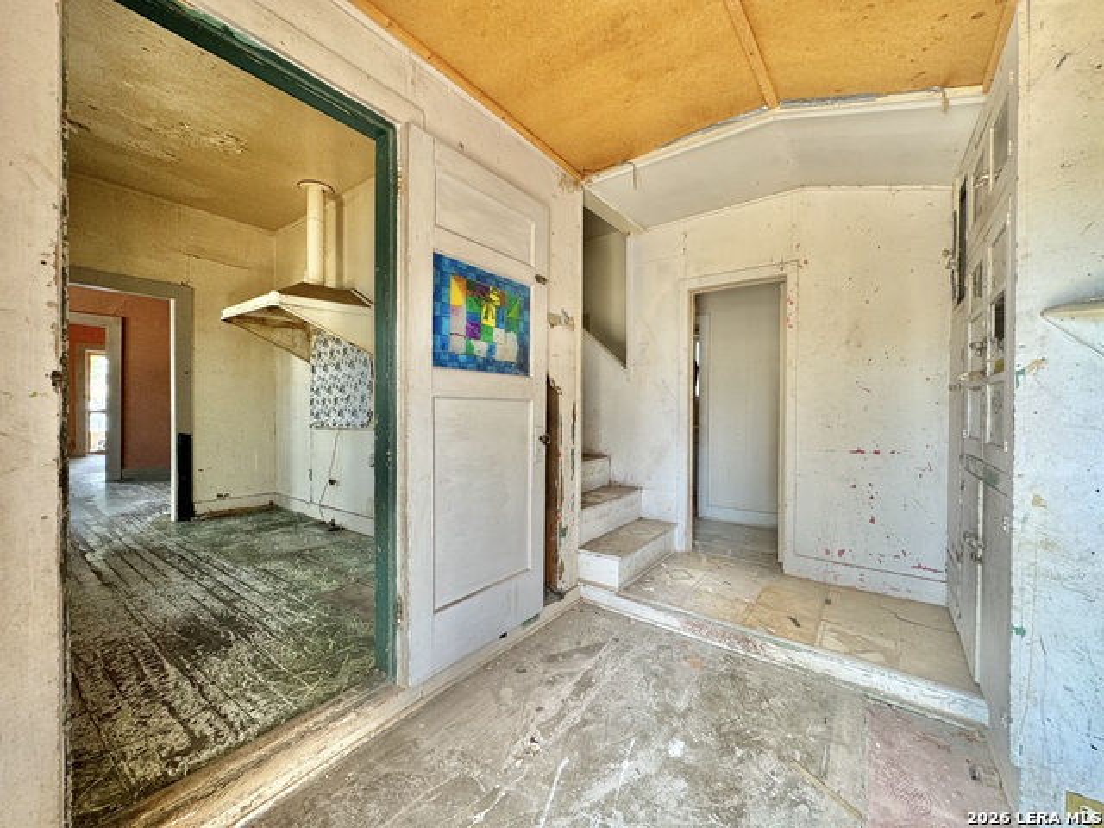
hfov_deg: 102.1
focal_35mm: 14
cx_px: 552
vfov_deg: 85.7
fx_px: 446
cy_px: 414
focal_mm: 2.22
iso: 100
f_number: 2.2
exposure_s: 1/99
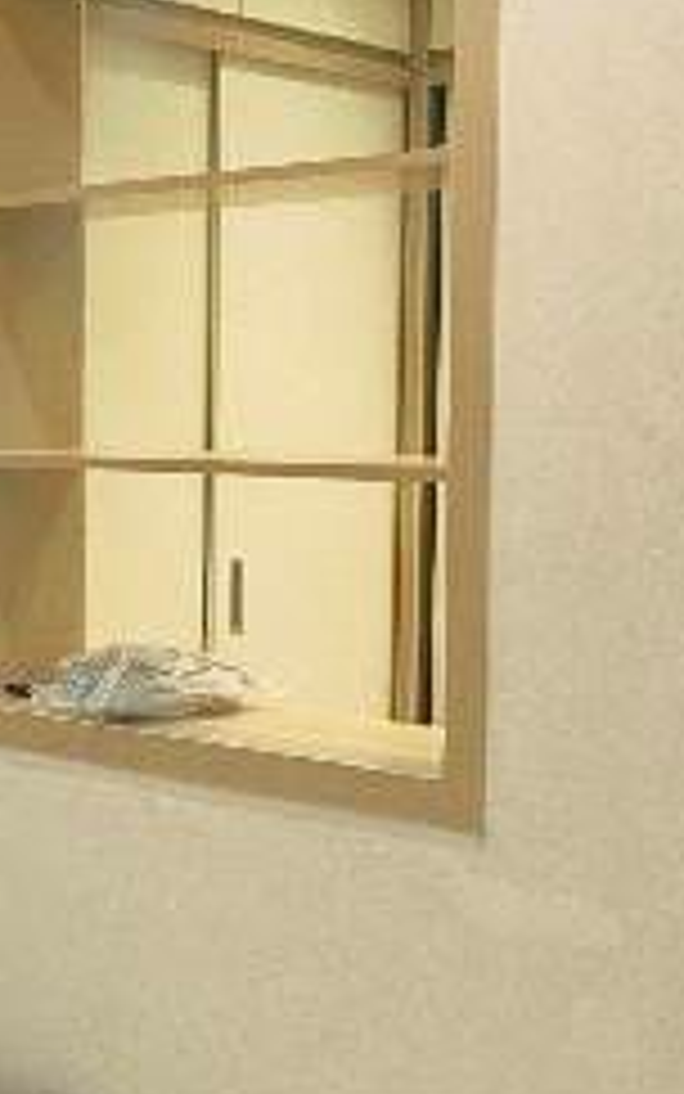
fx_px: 1729
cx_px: -148
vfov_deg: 35.0
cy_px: 621
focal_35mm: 58
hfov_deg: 20.8
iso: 64
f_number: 2.2
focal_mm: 2.2
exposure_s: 1/50
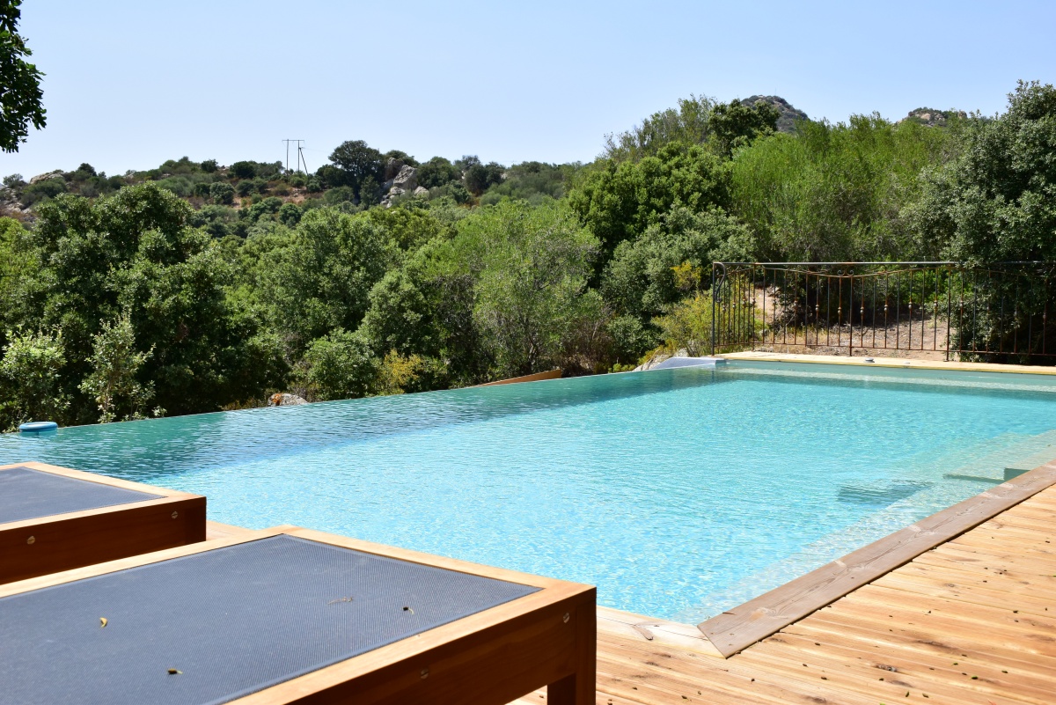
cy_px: 352
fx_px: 1144
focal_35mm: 39
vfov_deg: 34.2
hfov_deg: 49.5
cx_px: 528
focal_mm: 26
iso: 400
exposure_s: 1/800
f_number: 14
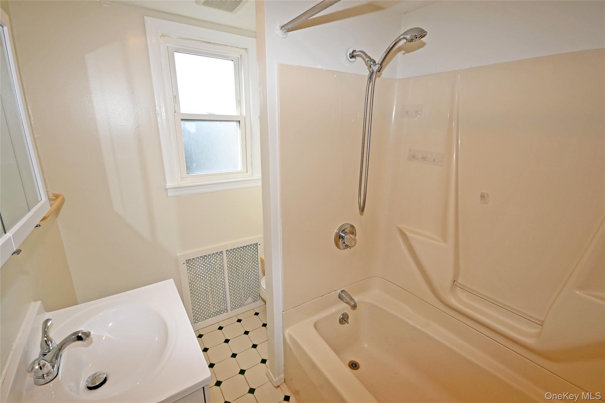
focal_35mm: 15
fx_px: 252
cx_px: 302
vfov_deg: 77.3
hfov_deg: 100.4
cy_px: 202
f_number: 5.6
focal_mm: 10
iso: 200
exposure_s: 1/125
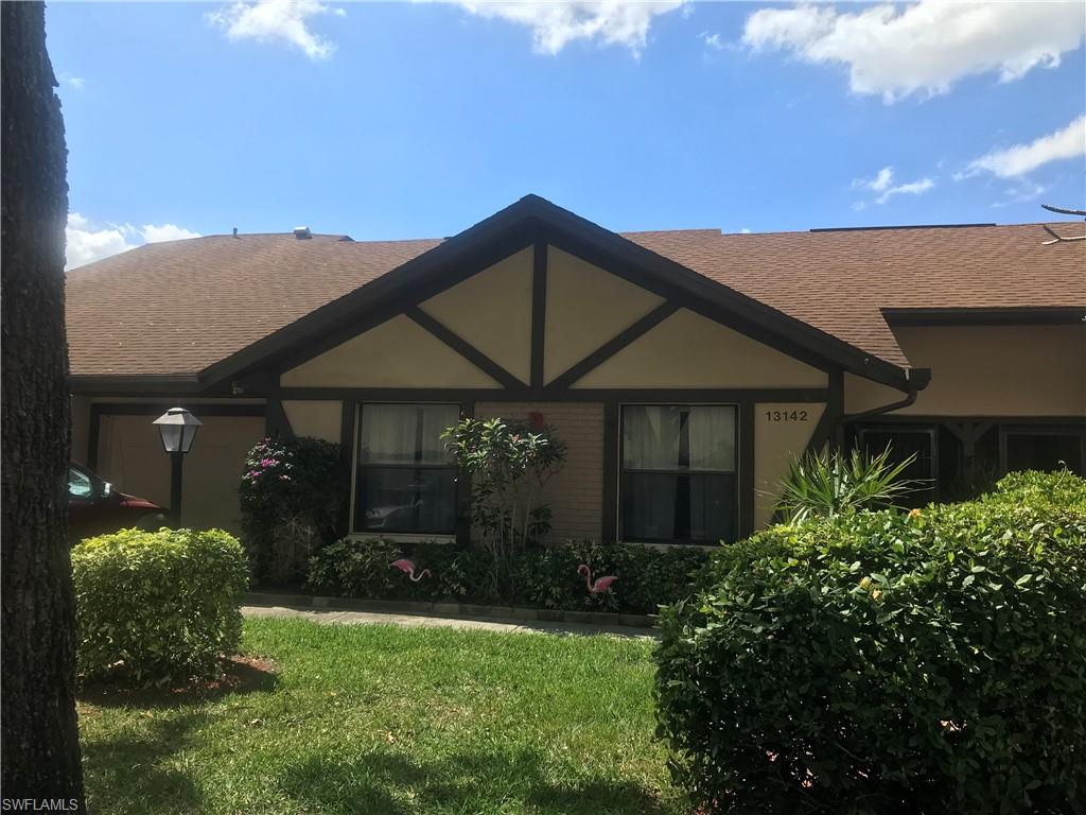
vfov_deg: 49.7
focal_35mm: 28
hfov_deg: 63.4
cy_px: 408
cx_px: 543
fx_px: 878
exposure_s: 1/1623
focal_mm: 3.99
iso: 20
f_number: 1.8
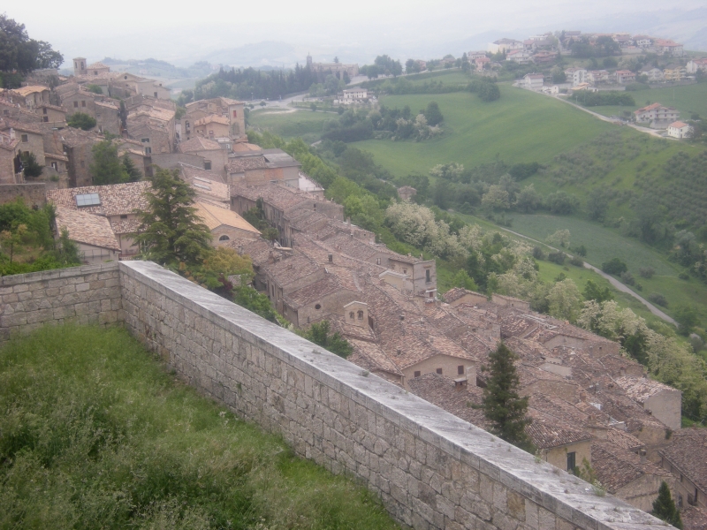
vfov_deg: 24.0
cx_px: 354
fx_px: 1246
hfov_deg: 31.7
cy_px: 265
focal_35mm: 61
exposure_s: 1/118
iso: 102
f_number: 4.1
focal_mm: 10.1
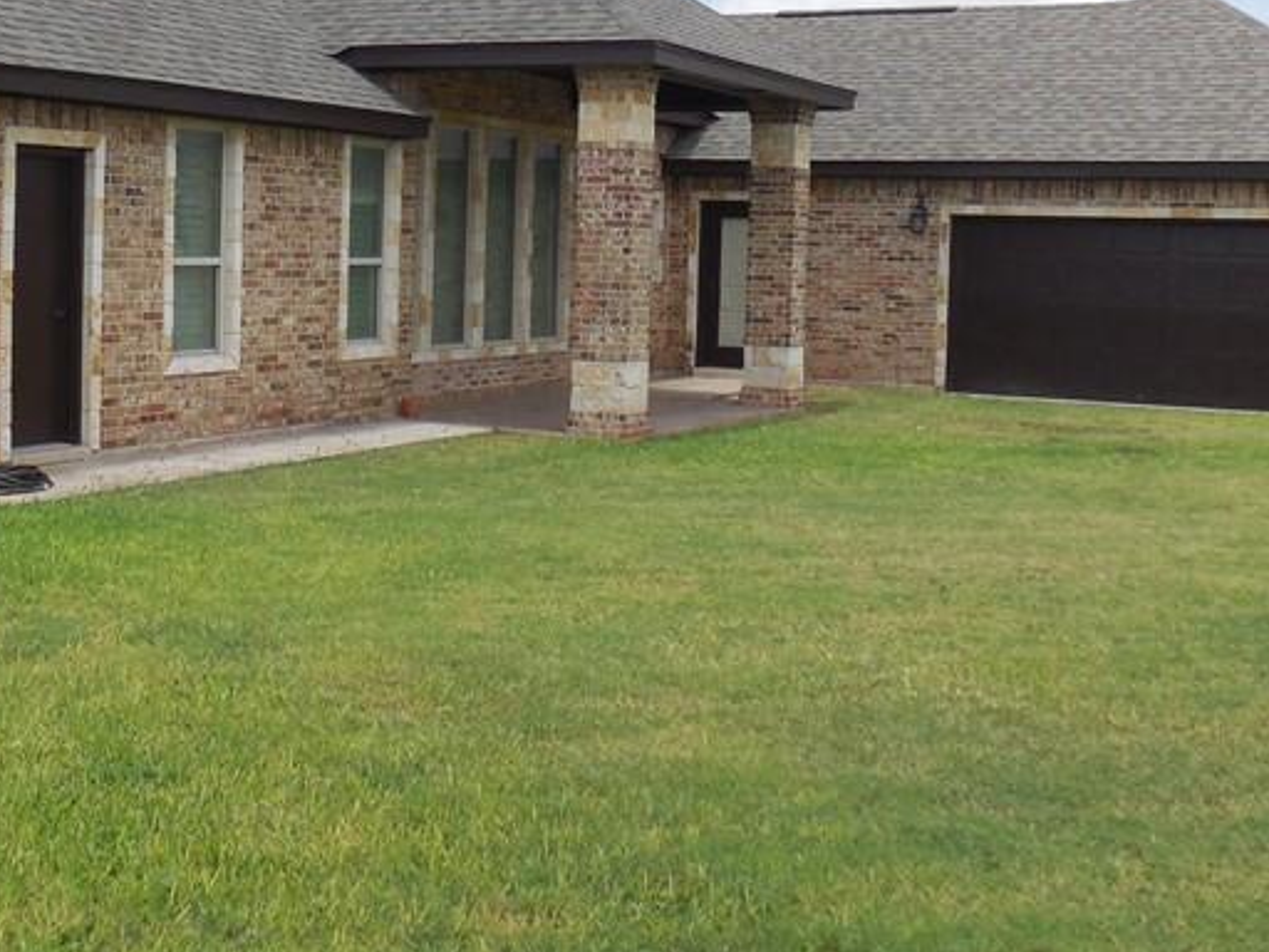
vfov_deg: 27.9
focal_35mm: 52
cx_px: 362
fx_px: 1906
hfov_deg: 36.2
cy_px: 327
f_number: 3.5
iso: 125
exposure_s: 1/1000
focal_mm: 4.6
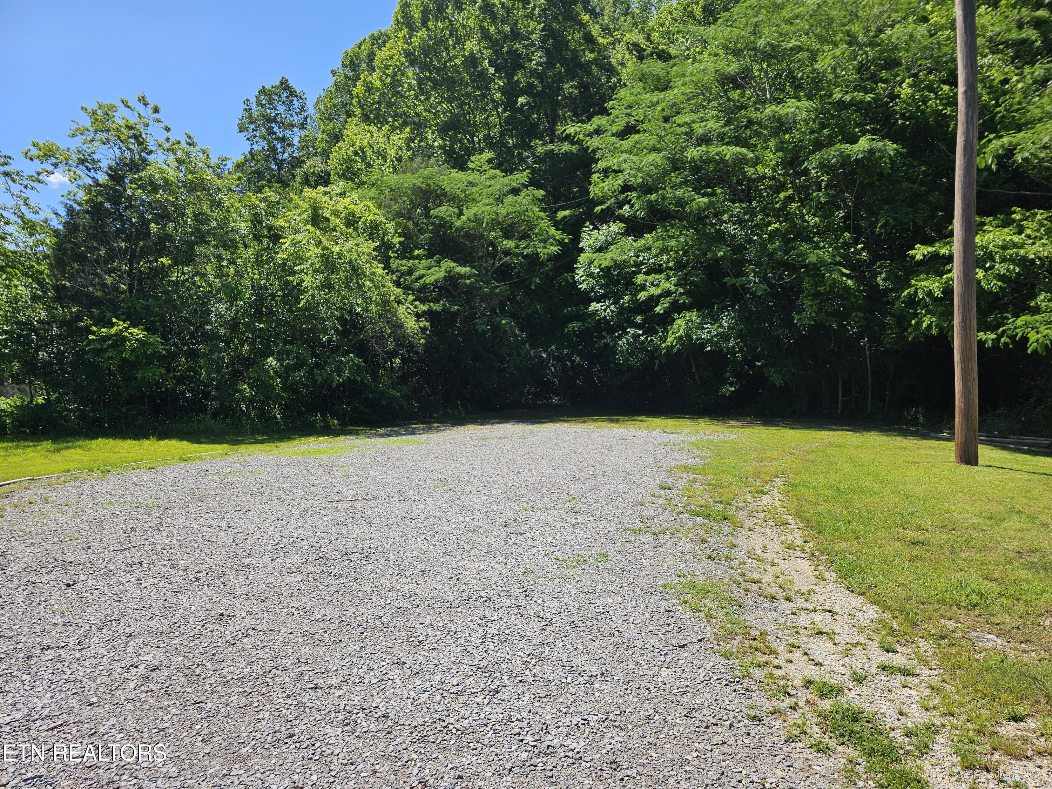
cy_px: 394
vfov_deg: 58.9
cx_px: 526
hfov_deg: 73.9
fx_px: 699
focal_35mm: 23
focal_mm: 6.3
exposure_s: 1/647
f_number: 1.7
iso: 10
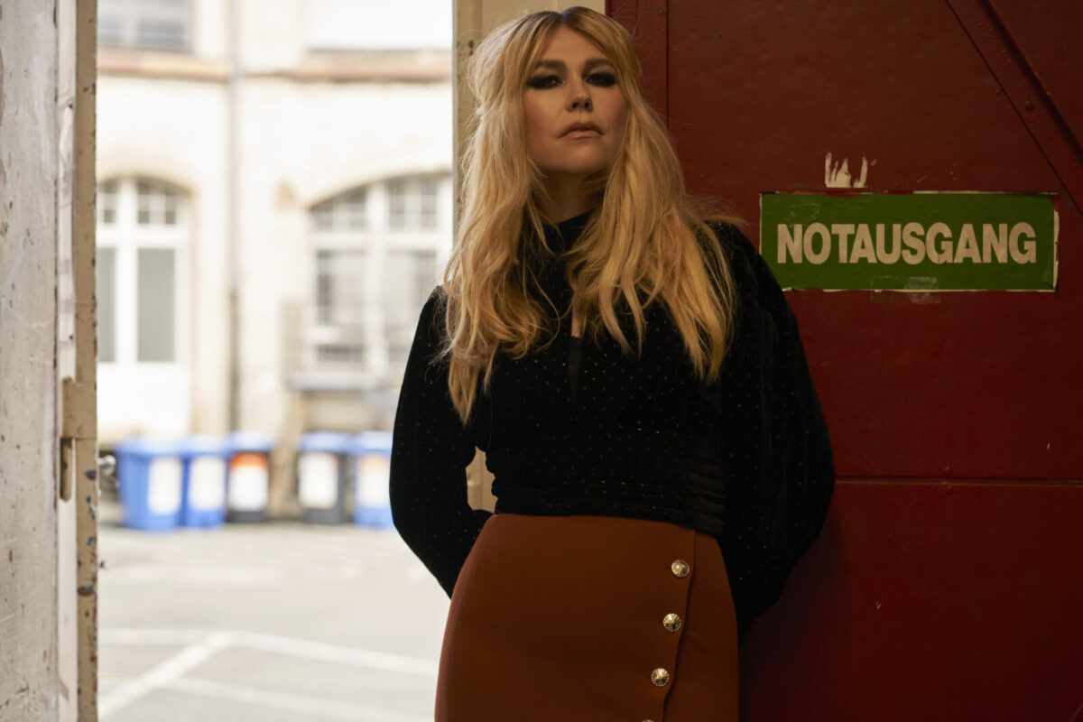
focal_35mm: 85
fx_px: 2557
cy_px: 361
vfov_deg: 16.1
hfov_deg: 23.9
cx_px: 542
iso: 800
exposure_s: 1/80
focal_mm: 85
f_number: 3.5
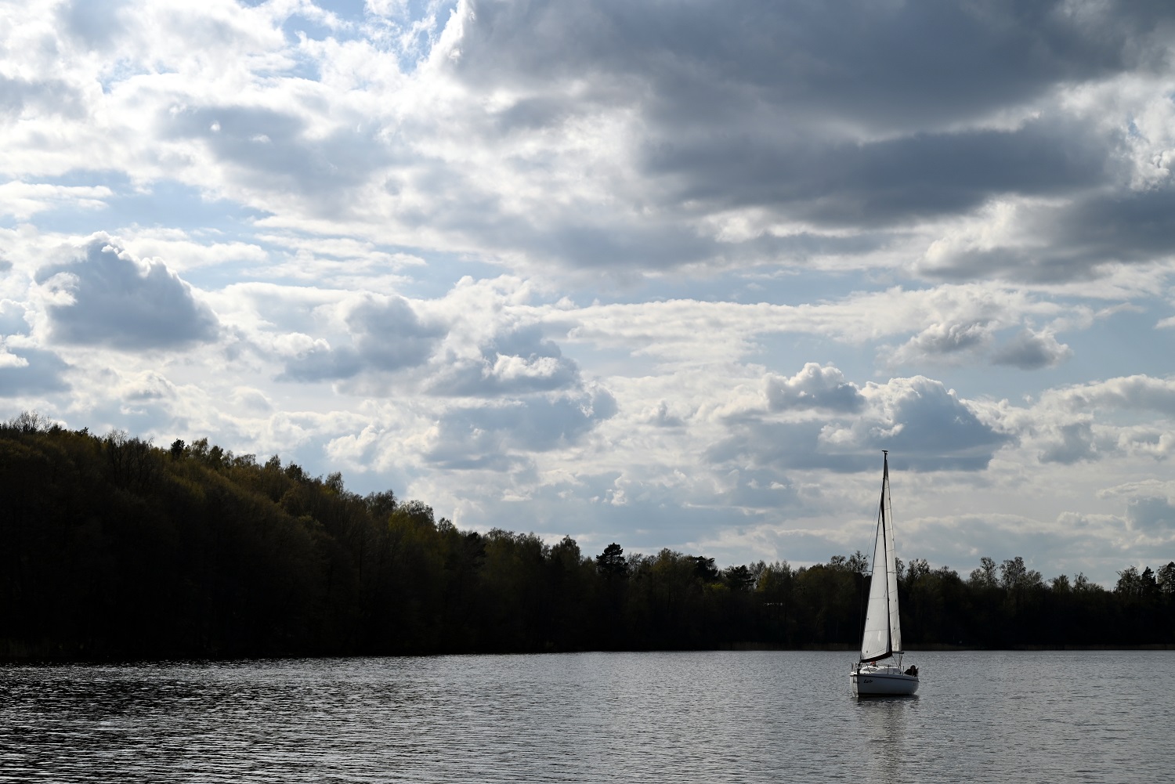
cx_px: 588
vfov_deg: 19.5
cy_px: 392
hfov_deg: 28.8
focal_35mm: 70
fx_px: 2285
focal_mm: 70
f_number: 8
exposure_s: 1/1000
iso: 100
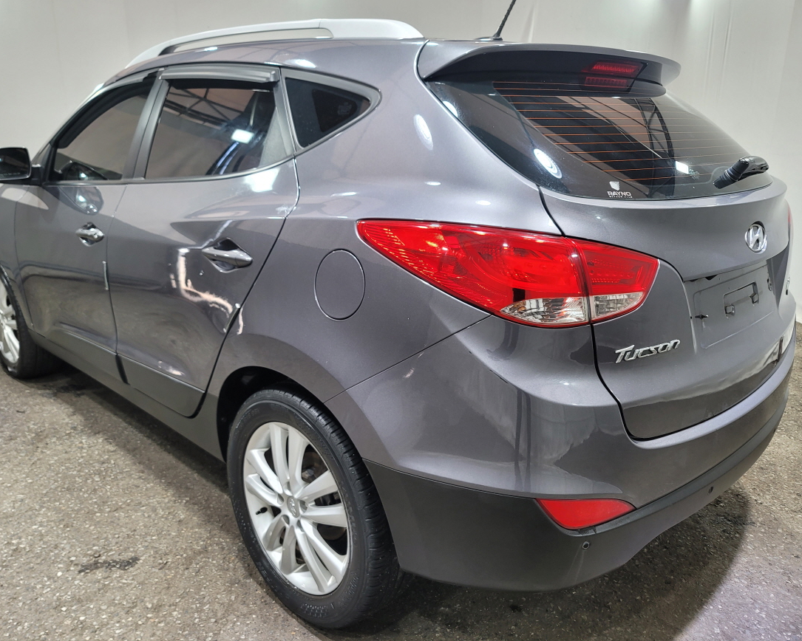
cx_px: 375
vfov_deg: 53.2
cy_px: 321
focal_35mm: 27
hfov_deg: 64.0
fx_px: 641
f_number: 1.8
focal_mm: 7
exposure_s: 1/120
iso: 100
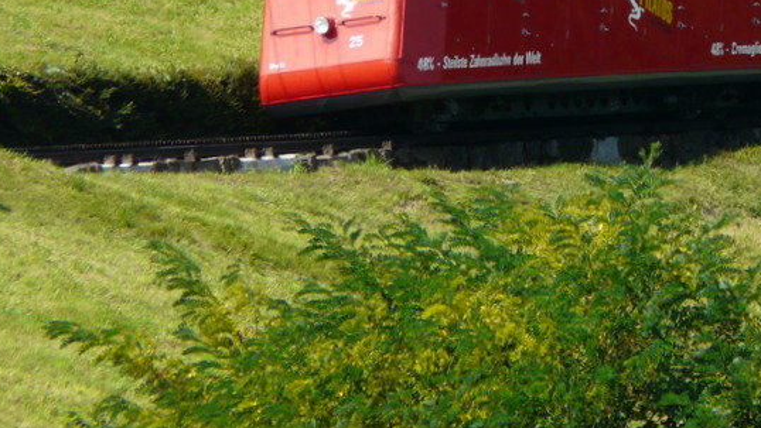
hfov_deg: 2.3
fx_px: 18590
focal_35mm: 921
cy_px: -96
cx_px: 639
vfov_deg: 1.3
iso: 100
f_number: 5.6
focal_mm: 74.8
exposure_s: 1/250
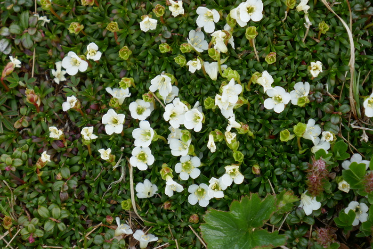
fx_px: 1886
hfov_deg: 11.3
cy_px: 124
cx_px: 186
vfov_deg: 7.5
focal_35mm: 182
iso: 125
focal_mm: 66.5
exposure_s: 1/160
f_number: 5.9
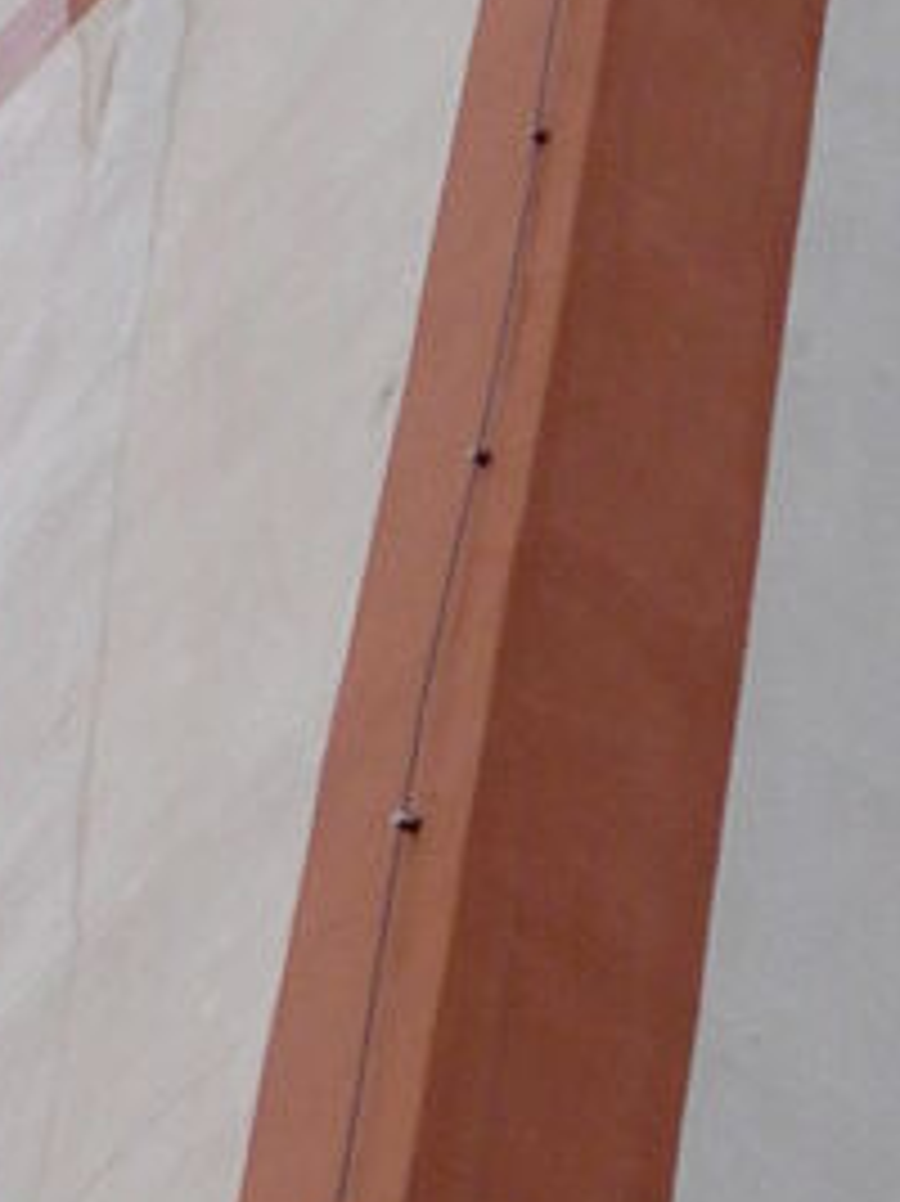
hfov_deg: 7.6
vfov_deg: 10.2
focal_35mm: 194
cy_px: 180
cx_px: 958
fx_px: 6731
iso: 100
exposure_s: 1/40
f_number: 2.8
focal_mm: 6
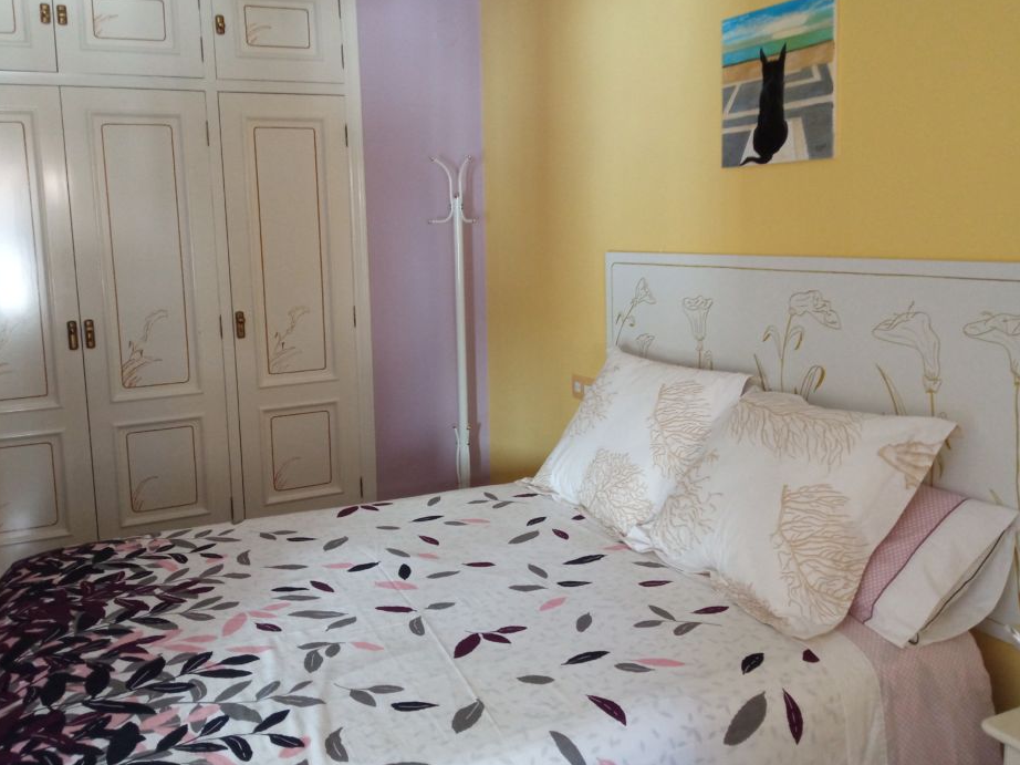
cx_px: 472
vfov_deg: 46.7
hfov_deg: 59.9
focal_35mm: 30
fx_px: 884
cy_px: 341
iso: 811
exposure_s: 1/25
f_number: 2.2
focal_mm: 3.79
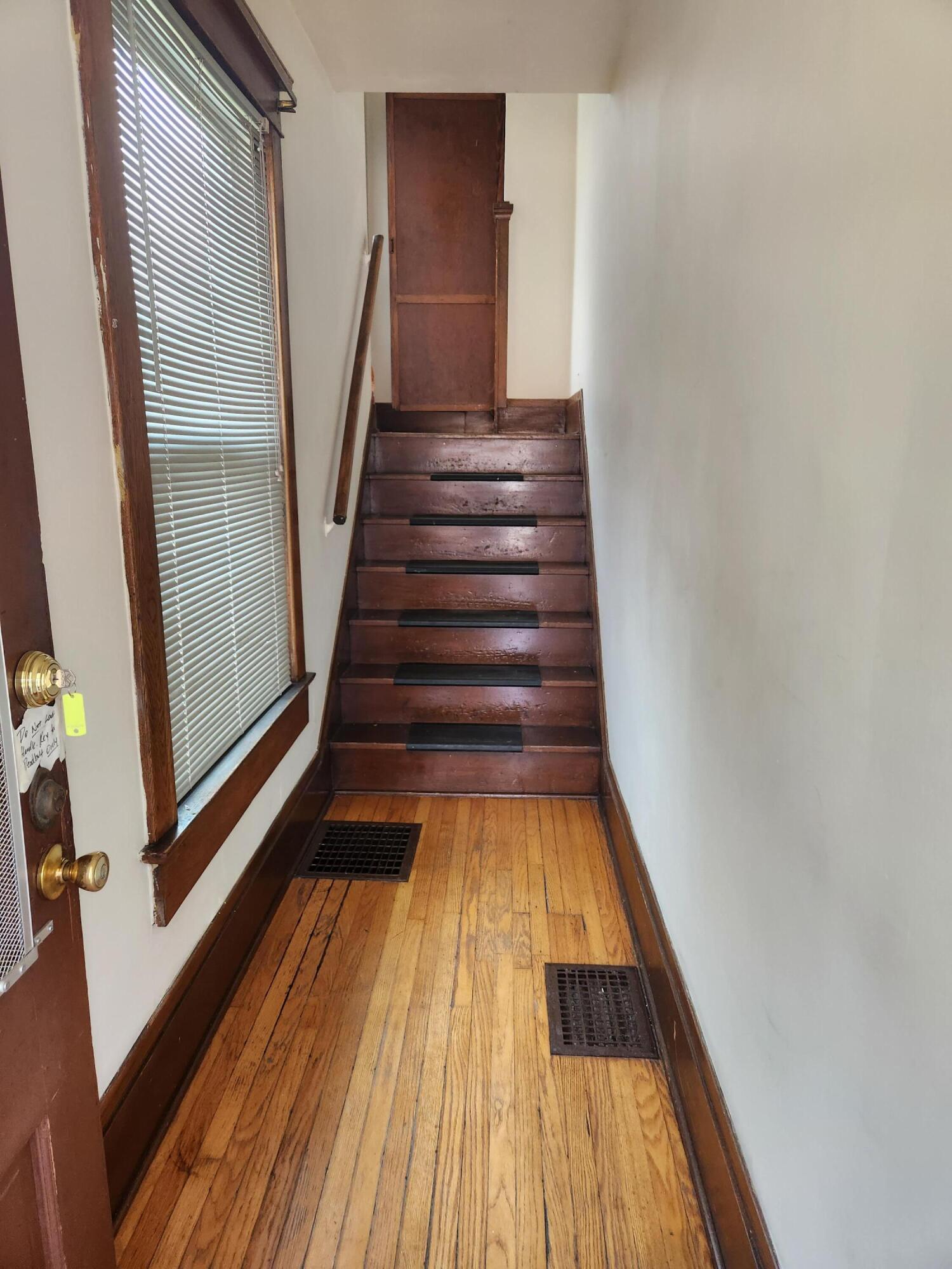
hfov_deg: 58.9
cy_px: 634
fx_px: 843
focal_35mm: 23
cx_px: 476
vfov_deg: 73.9
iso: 160
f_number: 1.8
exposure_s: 1/120
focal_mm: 5.4
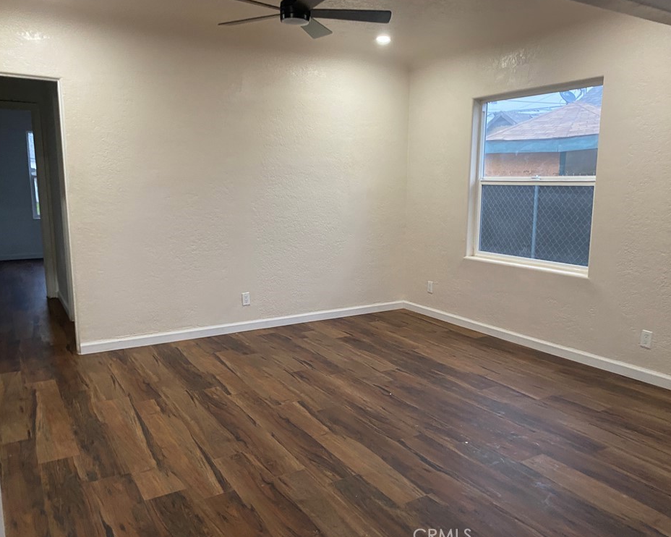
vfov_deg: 51.5
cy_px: 268
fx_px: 556
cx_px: 343
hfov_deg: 62.2
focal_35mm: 28
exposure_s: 1/60
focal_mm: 4.25
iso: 200
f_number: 1.8
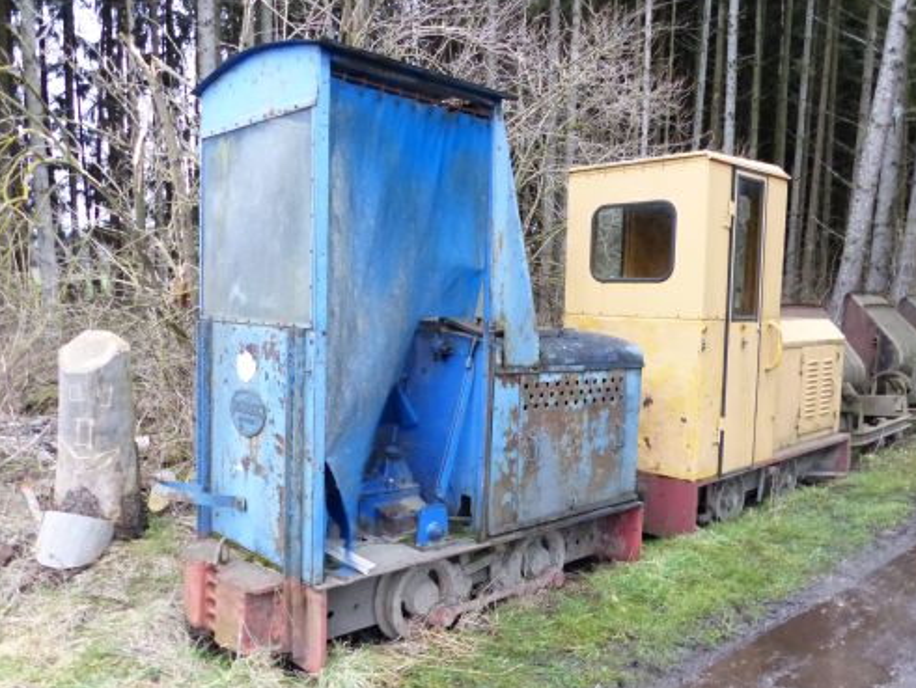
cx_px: 494
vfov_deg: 49.8
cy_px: 365
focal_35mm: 28
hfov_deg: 63.3
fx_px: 741
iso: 800
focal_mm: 4.5
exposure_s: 1/25
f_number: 2.8
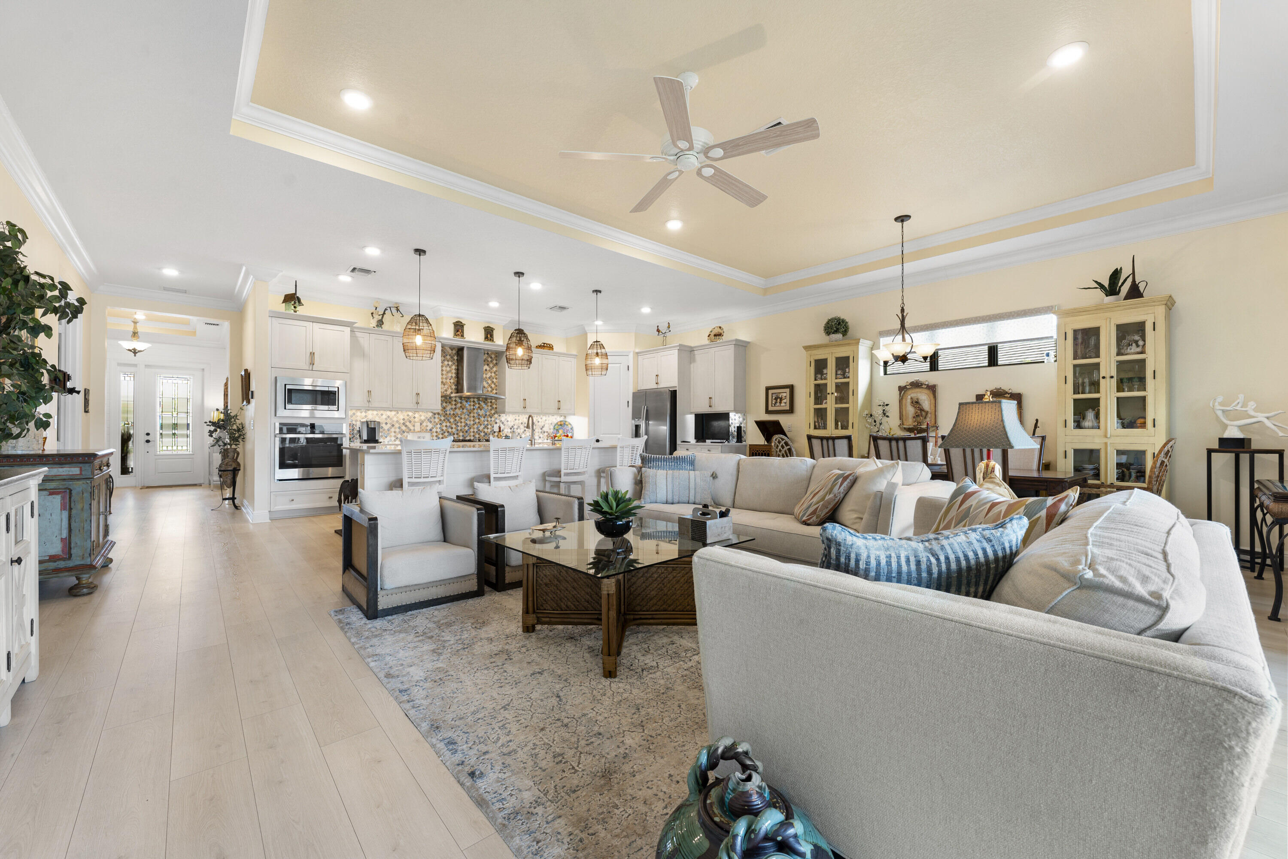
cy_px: 430
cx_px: 644
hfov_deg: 104.3
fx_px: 501
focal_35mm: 14
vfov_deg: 81.2
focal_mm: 14
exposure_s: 1/4
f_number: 8
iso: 400
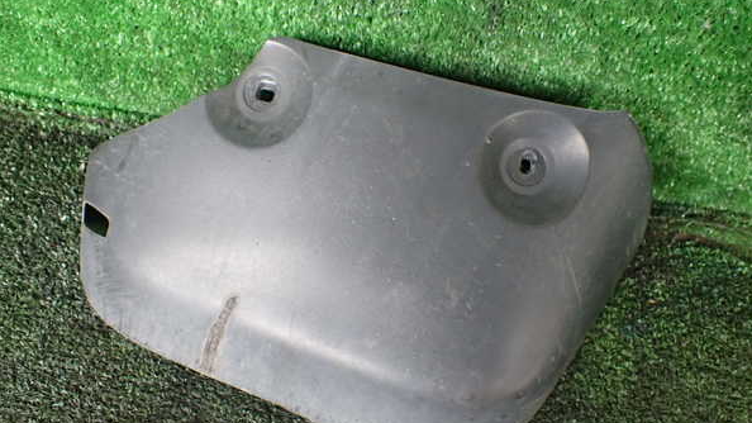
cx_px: 377
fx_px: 658
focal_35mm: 33
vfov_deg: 35.6
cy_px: 218
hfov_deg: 59.5
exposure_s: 1/125
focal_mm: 5.4
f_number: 2.3
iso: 400
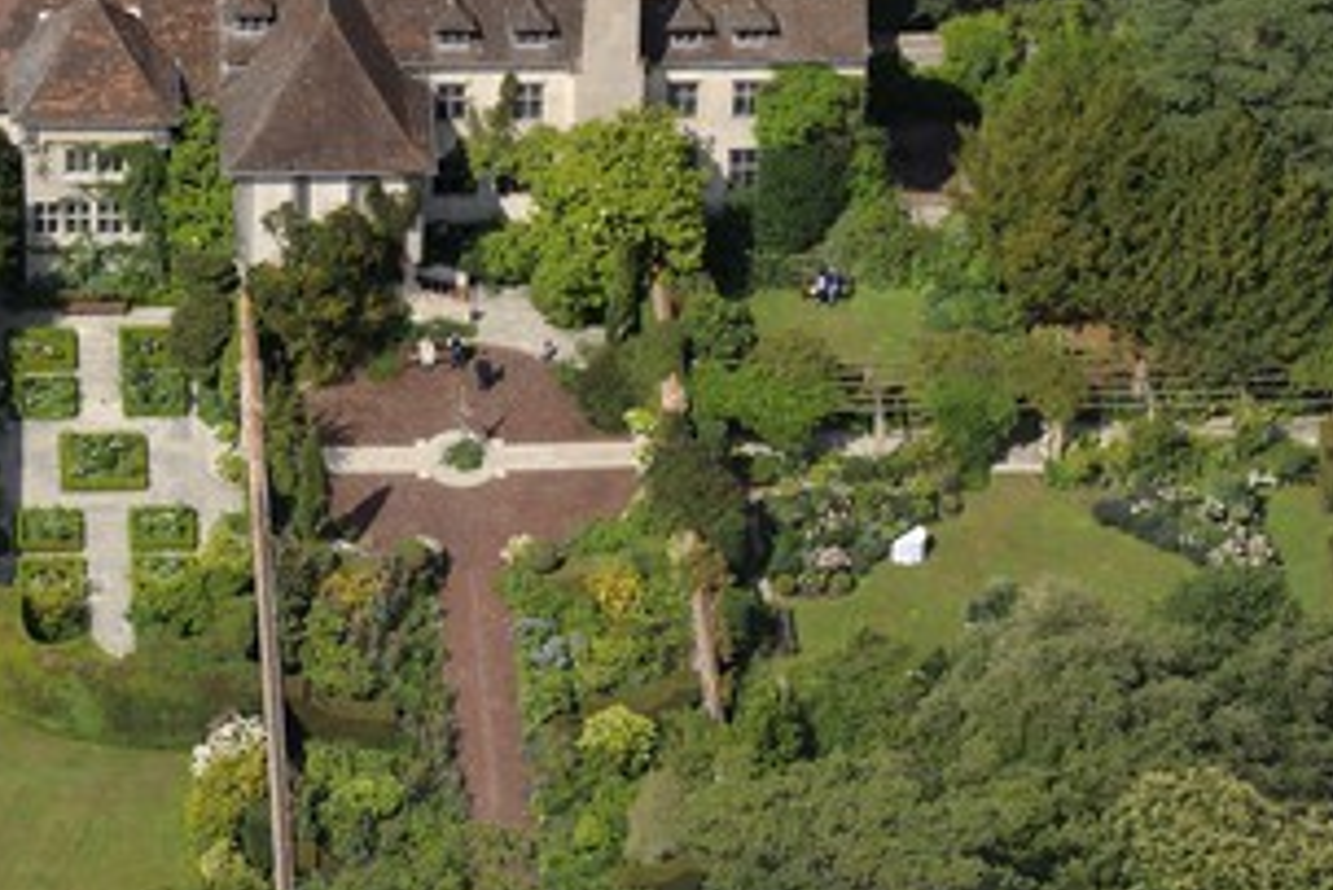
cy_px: 311
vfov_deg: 6.0
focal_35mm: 228
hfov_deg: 9.0
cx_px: 531
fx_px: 8446
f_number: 8
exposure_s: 1/1000
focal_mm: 165
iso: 400
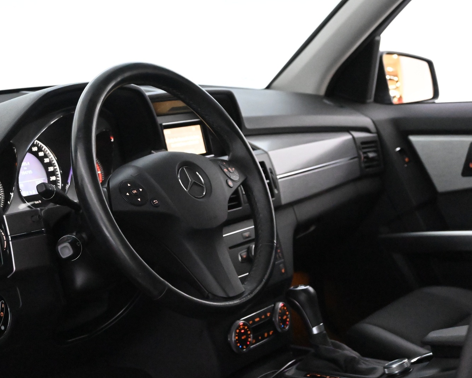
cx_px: 219
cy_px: 187
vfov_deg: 23.0
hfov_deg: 28.5
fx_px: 930
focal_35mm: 67
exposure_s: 1/60
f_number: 5.6
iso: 14400
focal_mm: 39
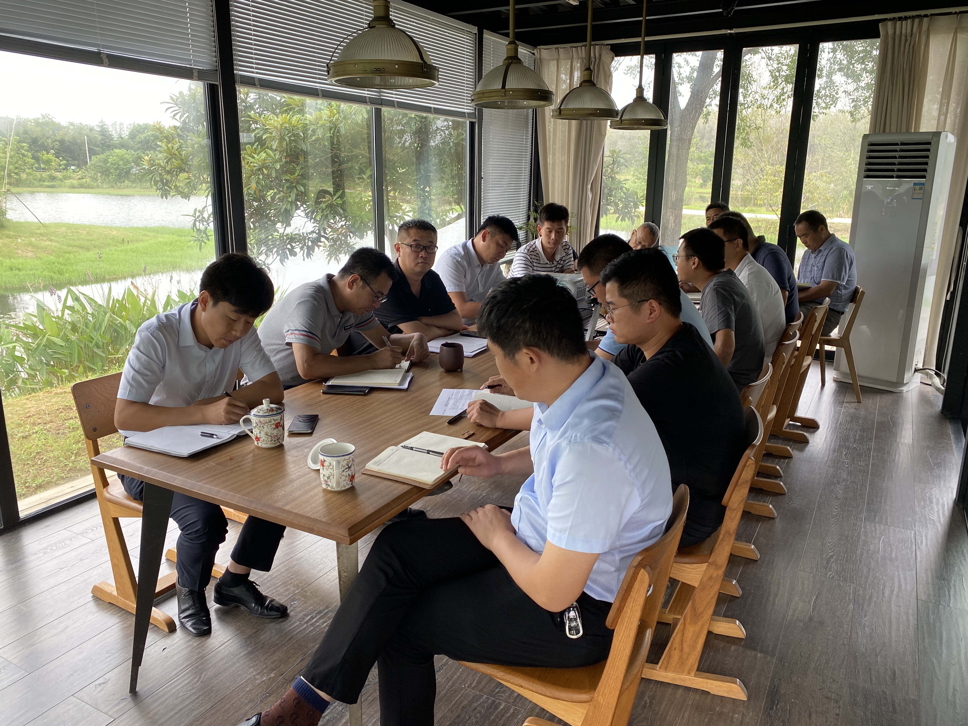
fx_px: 727
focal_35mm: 26
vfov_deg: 53.1
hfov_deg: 67.3
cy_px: 363
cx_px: 484
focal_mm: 4.25
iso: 50
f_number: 1.8
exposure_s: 1/122
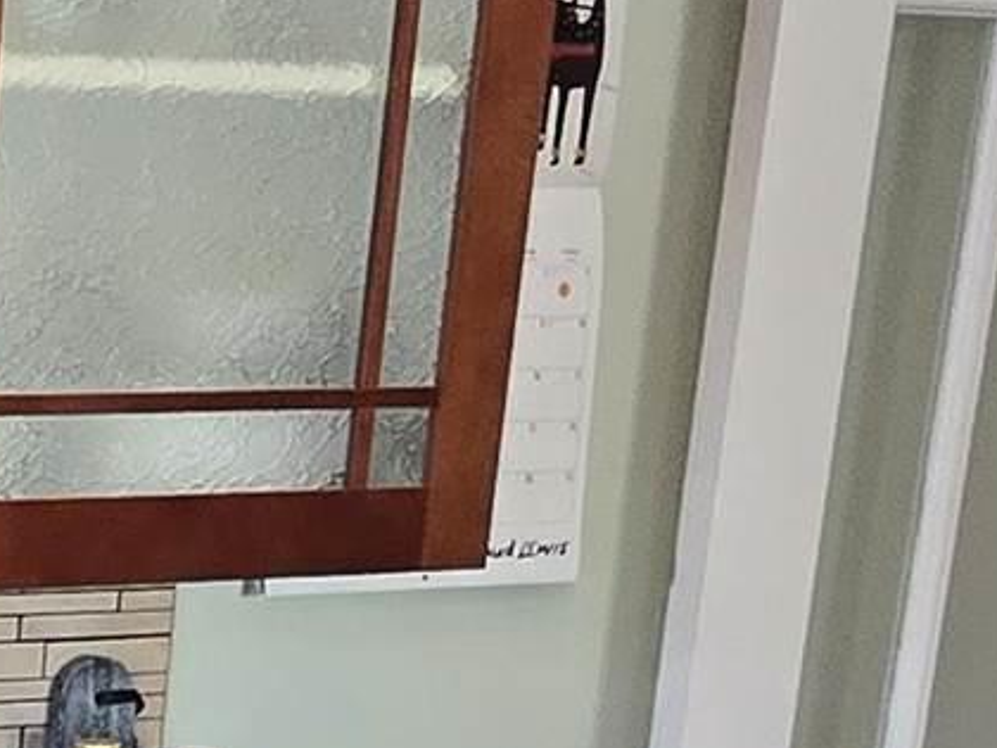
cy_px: 974
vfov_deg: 14.9
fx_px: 2736
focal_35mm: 95
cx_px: -793
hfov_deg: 17.0
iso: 80
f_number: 2.2
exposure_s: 1/60
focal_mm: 2.2
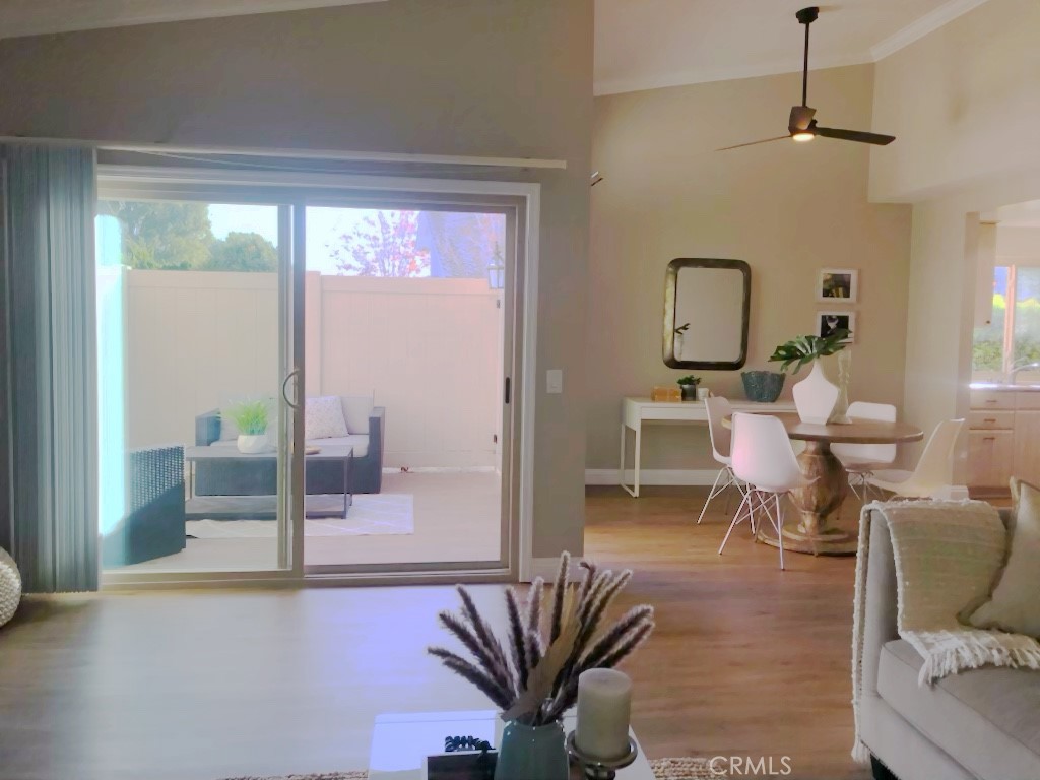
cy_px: 390
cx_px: 520
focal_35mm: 28
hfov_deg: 63.4
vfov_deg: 49.7
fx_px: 841
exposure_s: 1/197
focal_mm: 3.99
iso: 20
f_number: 1.8
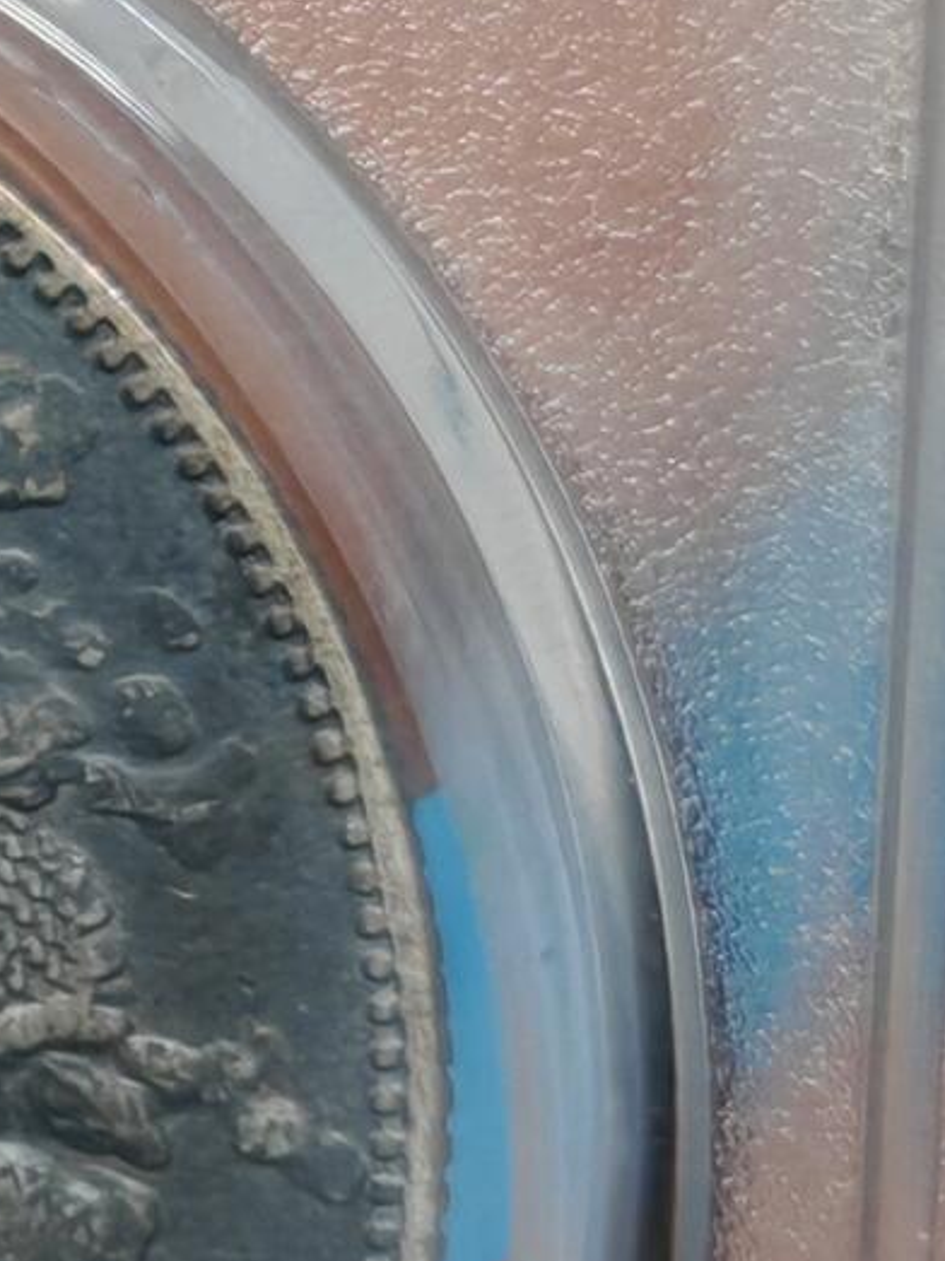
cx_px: -648
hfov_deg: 4.5
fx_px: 11907
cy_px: 1271
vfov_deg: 6.0
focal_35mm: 327
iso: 50
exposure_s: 1/140
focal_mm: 7.62
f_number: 1.6
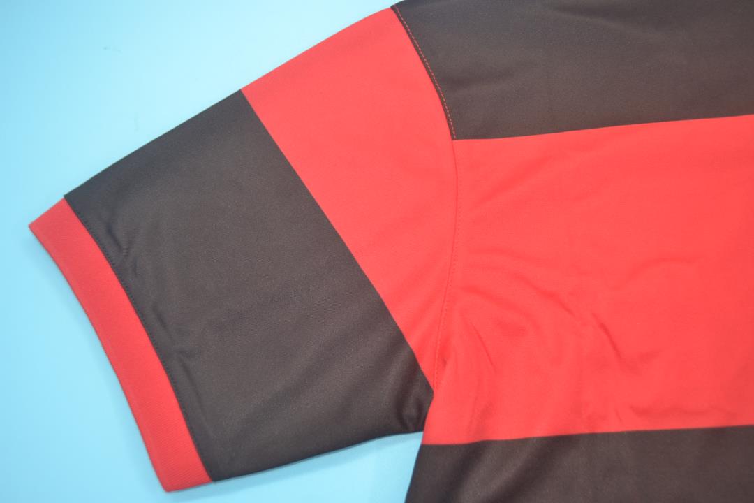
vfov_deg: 40.0
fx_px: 691
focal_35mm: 33
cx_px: 377
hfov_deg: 57.2
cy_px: 252
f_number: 3.8
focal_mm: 22
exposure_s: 1/60
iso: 200
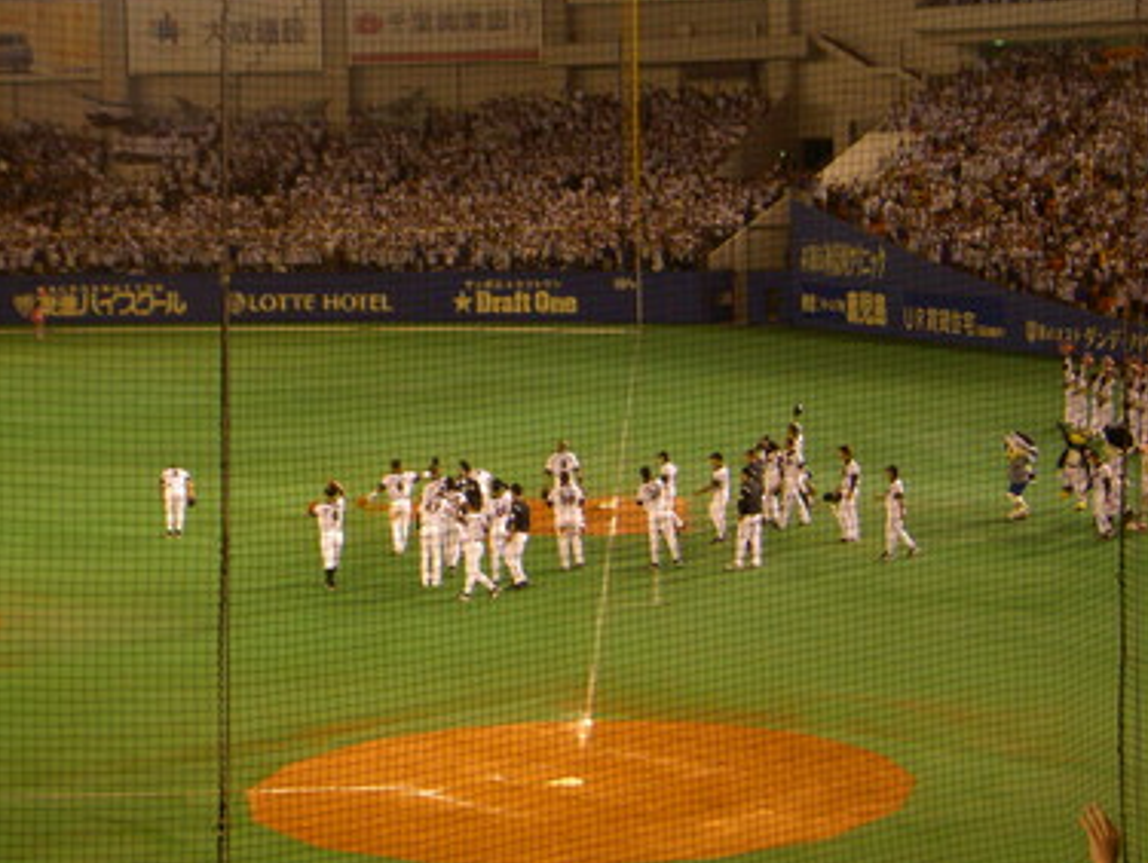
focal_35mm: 90
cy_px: 398
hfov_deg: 21.7
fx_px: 2988
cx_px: 625
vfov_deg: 16.4
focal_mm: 12.4
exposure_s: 1/80
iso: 200
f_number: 4.2
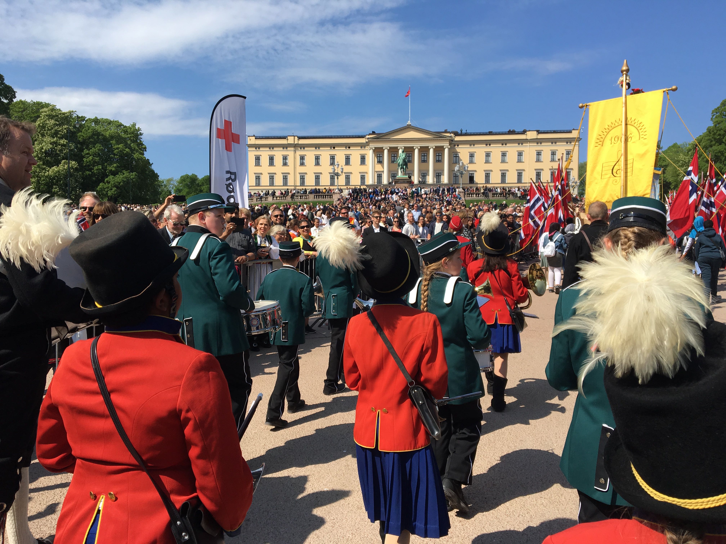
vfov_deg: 48.2
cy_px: 272
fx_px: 608
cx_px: 363
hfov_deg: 61.7
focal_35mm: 29
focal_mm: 4.15
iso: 25
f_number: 2.2
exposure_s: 1/1637
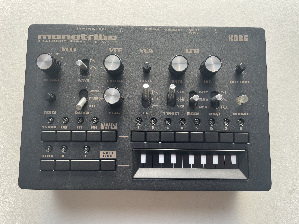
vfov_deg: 53.1
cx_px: 150
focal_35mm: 26
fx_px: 225
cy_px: 112
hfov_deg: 67.3
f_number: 1.6
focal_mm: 4.2
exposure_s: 1/121
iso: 50
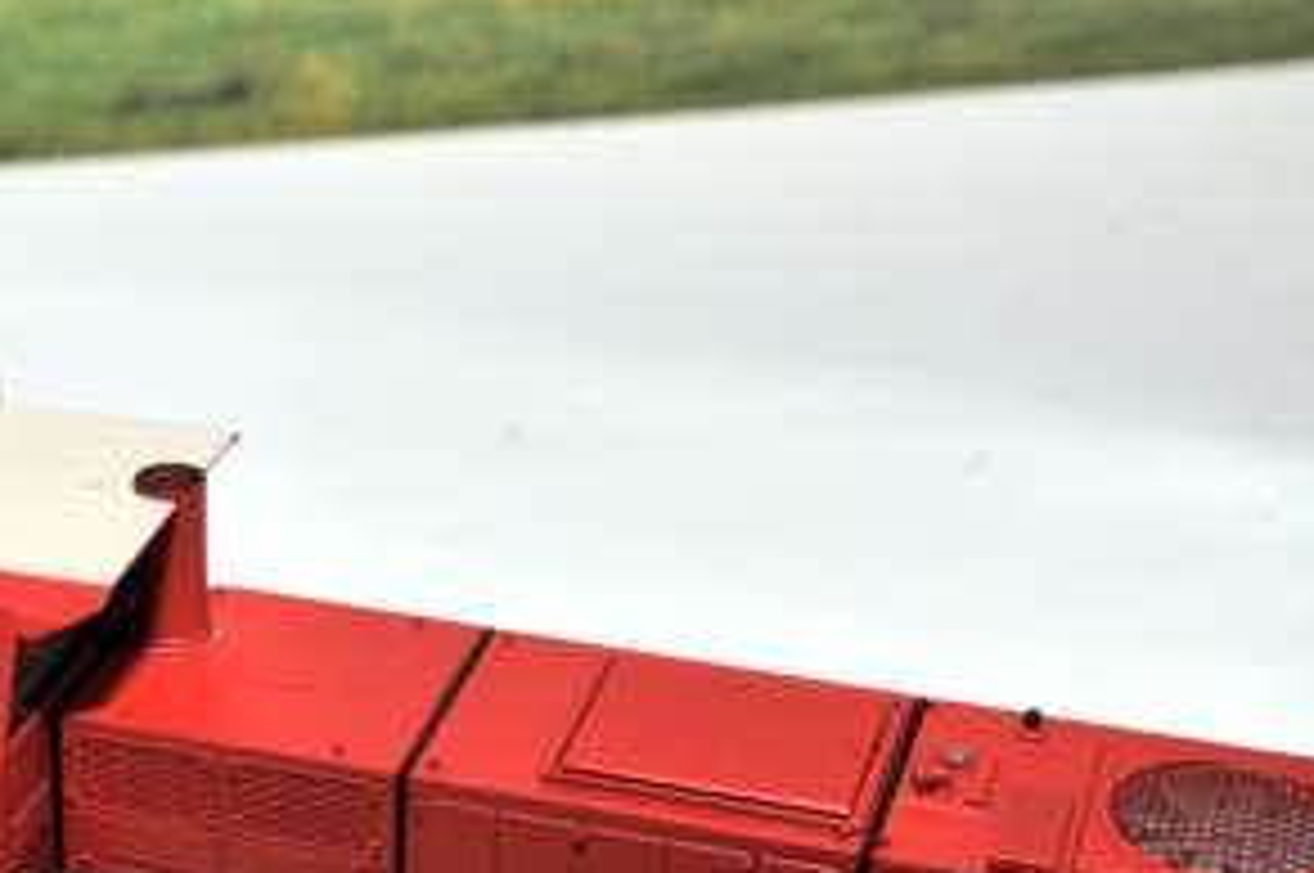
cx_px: 207
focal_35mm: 96
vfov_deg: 14.1
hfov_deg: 20.9
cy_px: 819
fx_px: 3500
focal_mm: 35
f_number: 14
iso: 400
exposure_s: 1/80
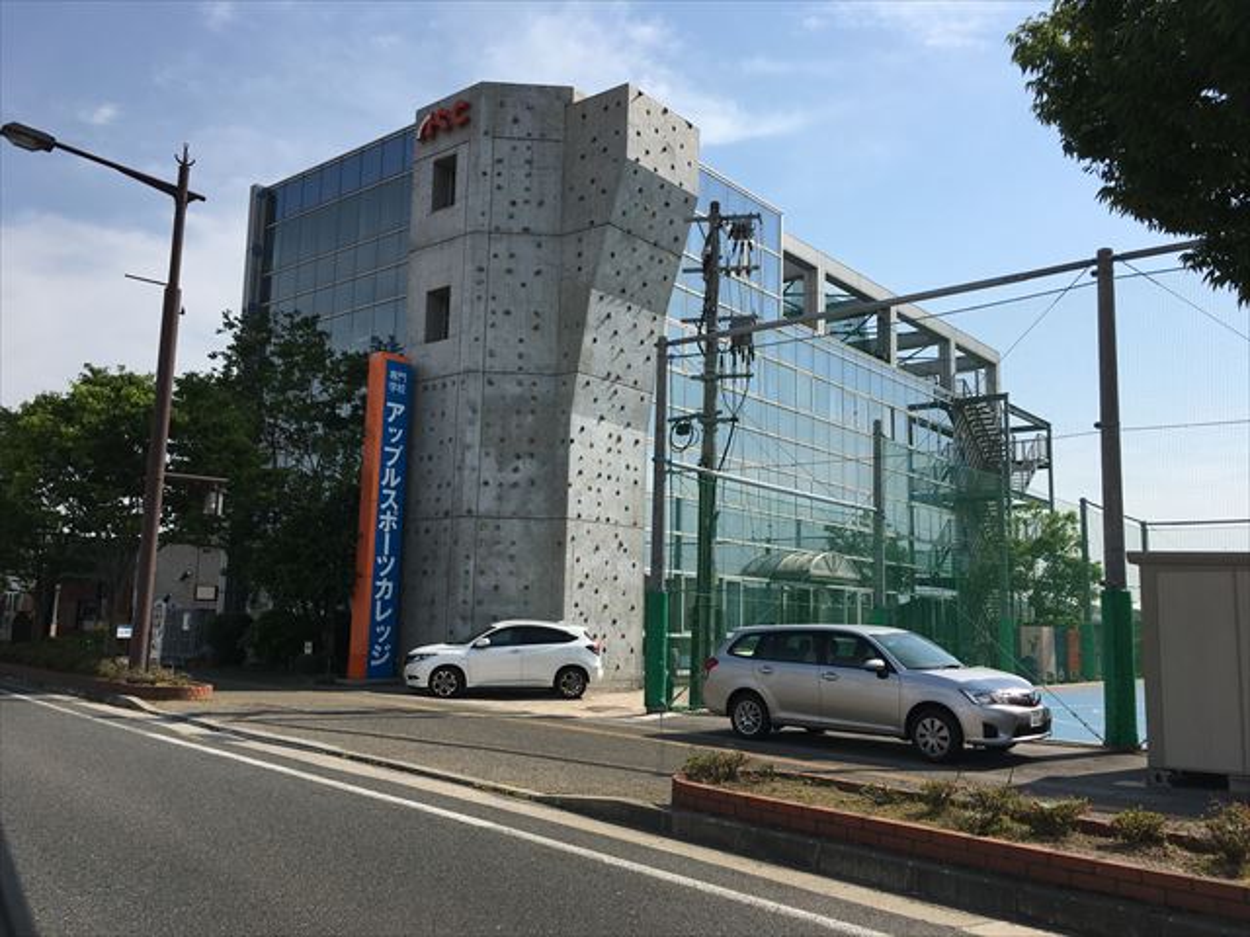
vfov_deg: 48.2
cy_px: 468
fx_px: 1047
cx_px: 625
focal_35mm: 29
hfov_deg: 61.7
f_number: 2.2
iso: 25
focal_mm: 4.15
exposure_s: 1/2481
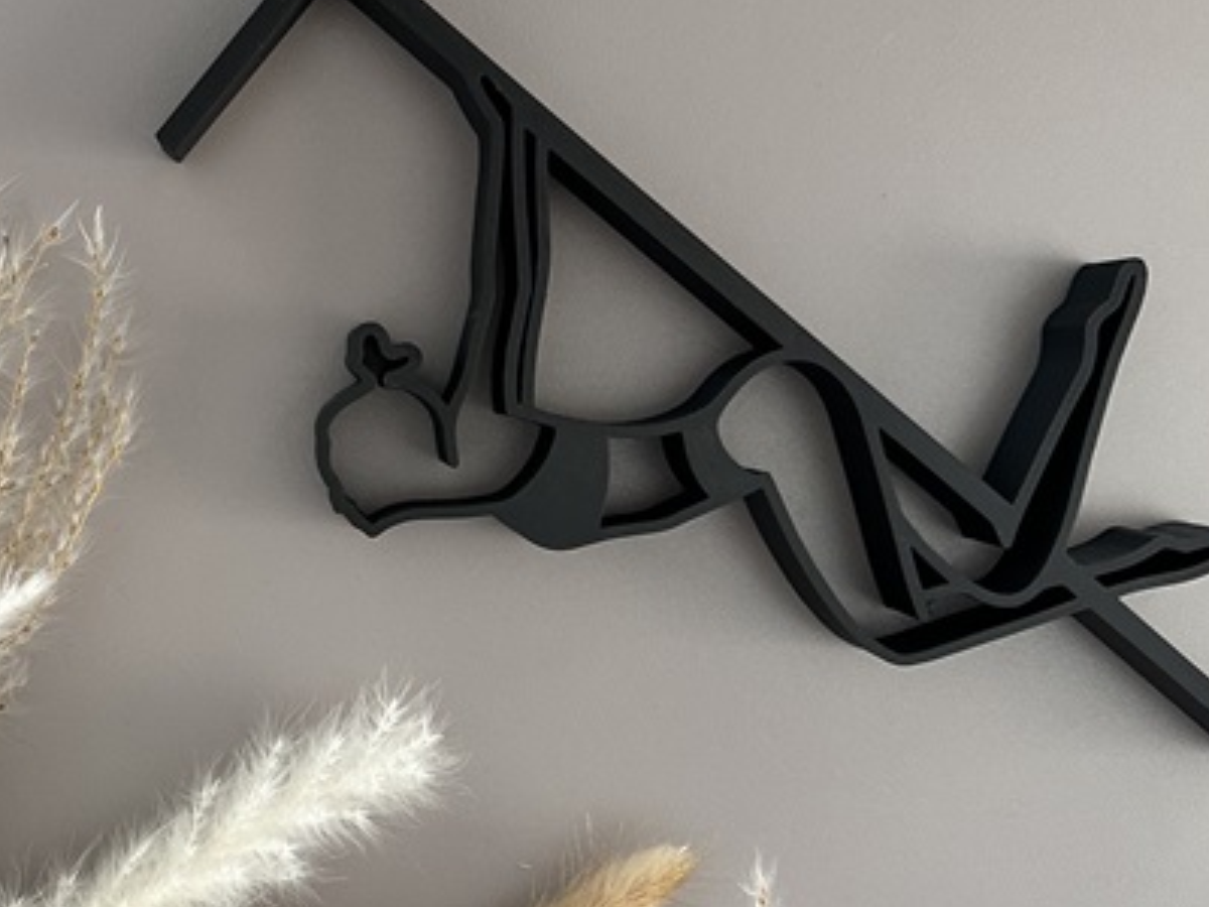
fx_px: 1676
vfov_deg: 30.2
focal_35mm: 48
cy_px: 520
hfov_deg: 38.1
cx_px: 227
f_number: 1.78
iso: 400
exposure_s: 1/50
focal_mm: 6.86
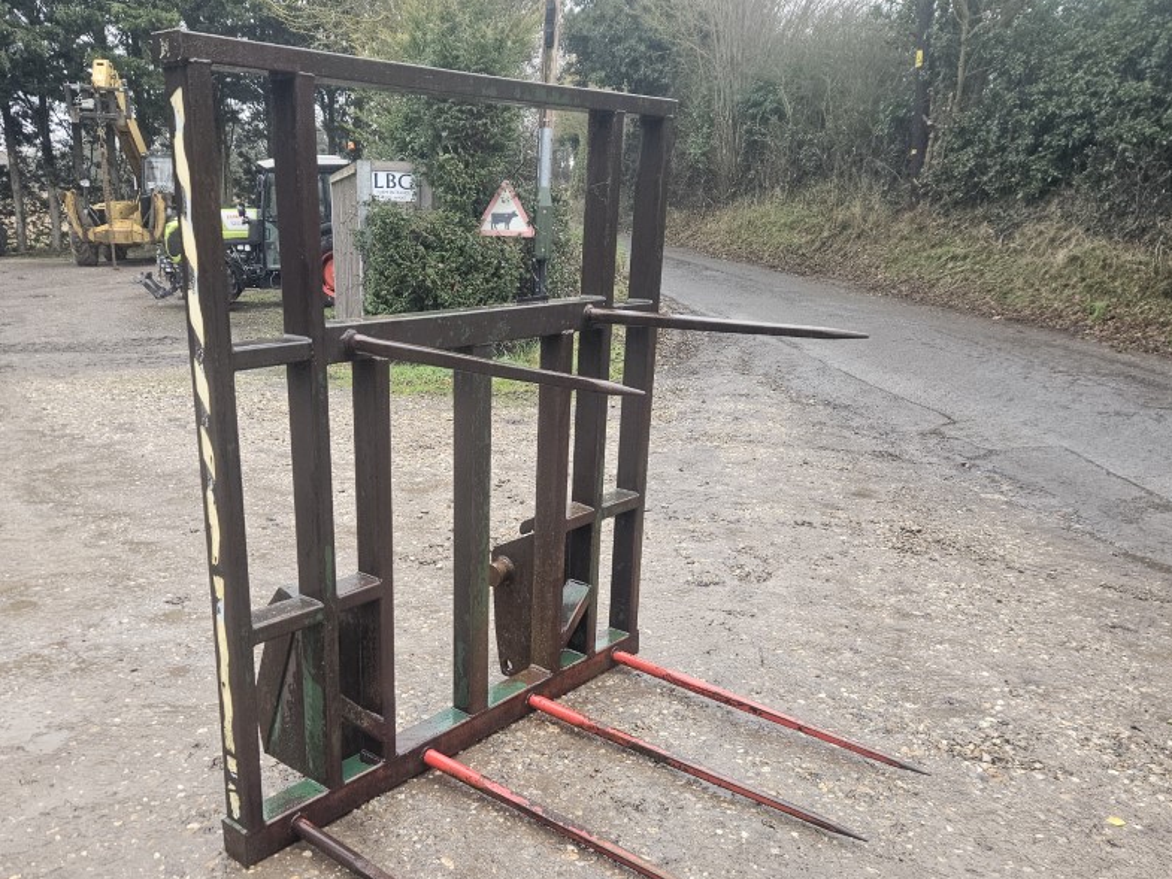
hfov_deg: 59.7
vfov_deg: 46.5
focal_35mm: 30
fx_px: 1016
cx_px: 499
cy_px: 534
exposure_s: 1/180
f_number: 1.8
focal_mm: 5.4
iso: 200
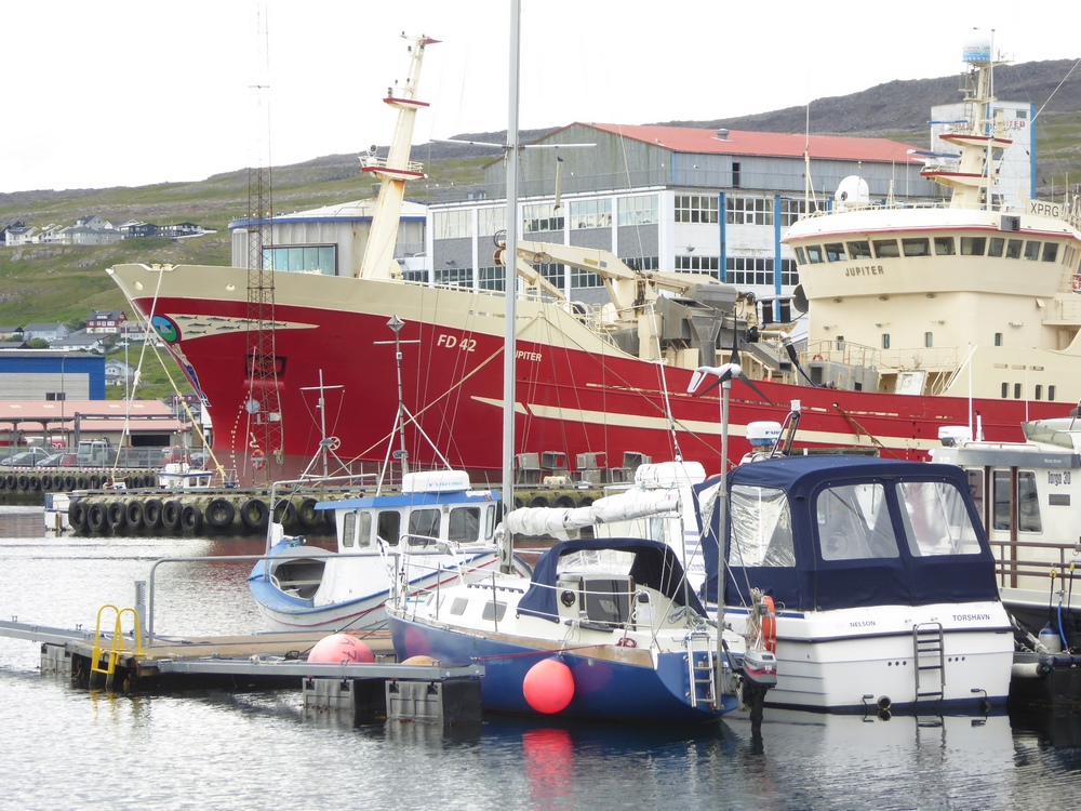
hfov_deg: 14.6
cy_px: 406
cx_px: 540
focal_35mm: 135
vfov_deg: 11.0
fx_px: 4216
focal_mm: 24.2
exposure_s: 1/125
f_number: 5.3
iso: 100
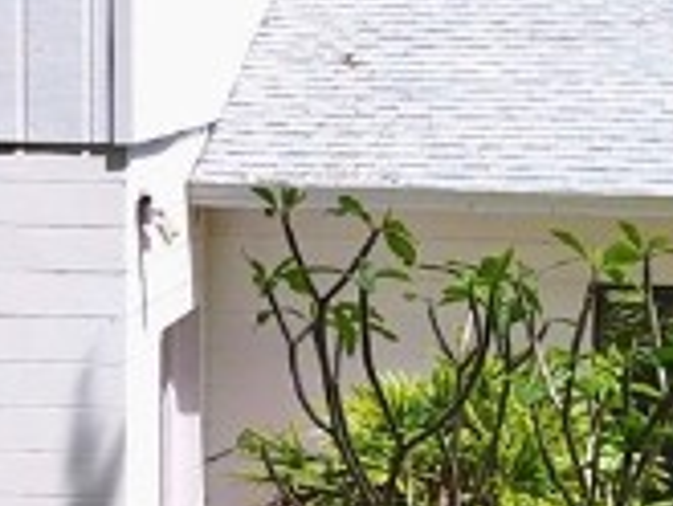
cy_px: 449
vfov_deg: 11.9
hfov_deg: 15.9
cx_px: 343
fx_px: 2413
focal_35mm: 124
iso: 100
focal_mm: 3.61
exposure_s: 1/523
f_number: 2.8
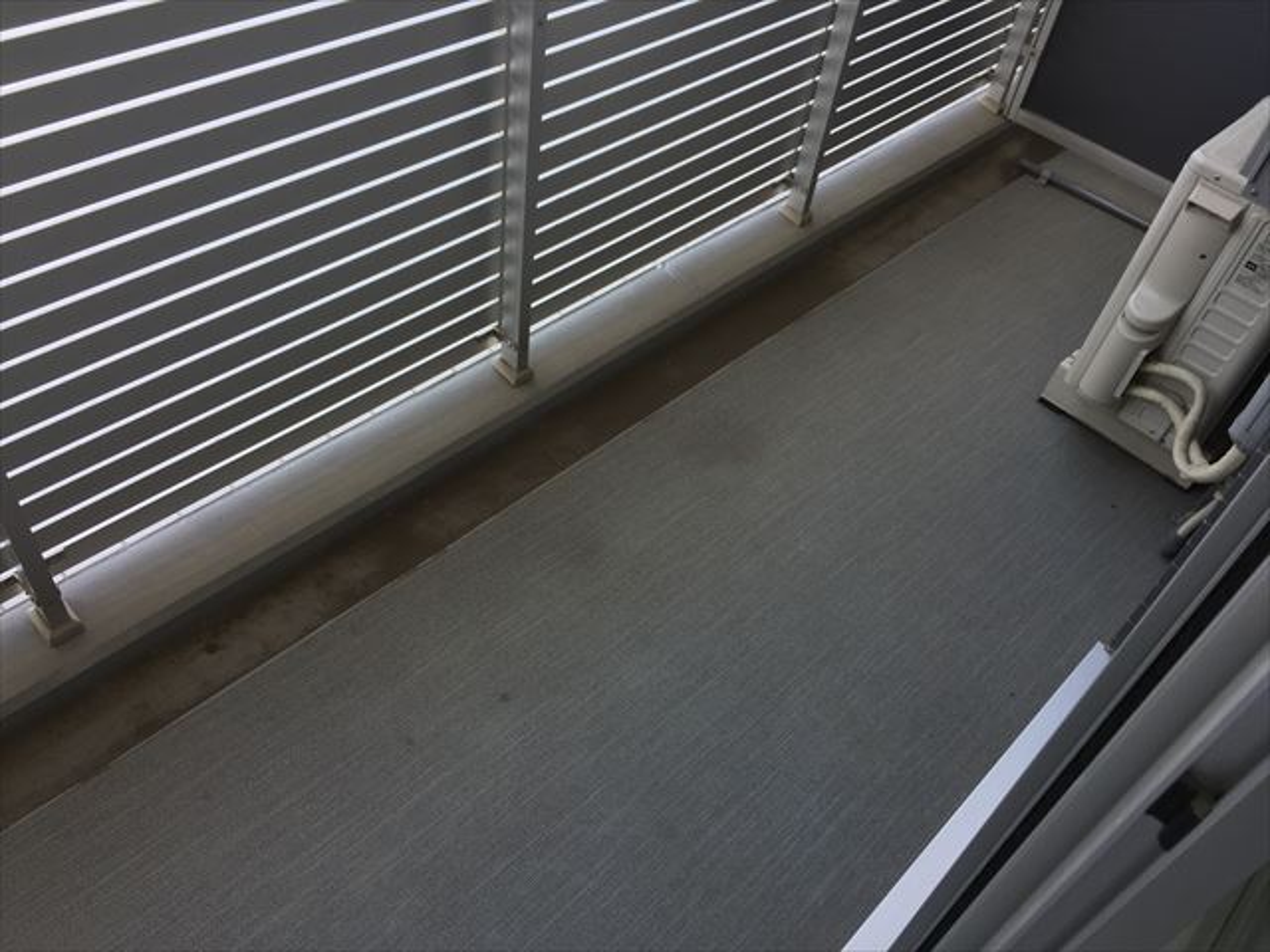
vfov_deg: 48.2
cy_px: 476
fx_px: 1064
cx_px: 635
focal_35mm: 29
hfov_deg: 61.7
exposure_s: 1/183
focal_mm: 4.15
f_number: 2.2
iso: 32
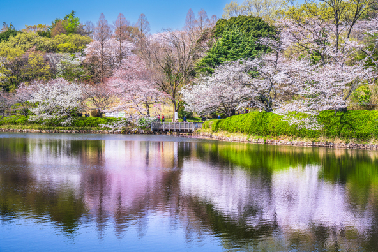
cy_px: 126
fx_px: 767
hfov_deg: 27.7
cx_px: 189
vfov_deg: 18.7
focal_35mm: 73
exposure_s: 1/30
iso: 100
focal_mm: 73
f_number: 16
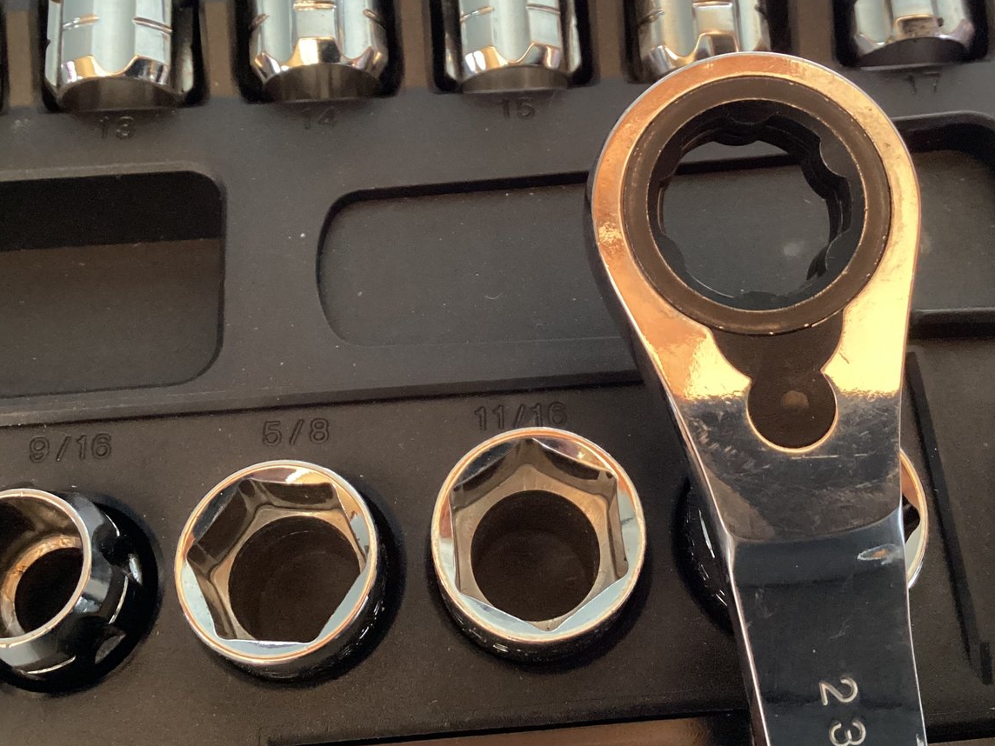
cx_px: 529
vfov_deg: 34.9
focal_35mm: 41
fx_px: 1179
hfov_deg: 45.7
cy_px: 274
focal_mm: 3.3
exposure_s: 1/25
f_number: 2.4
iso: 400
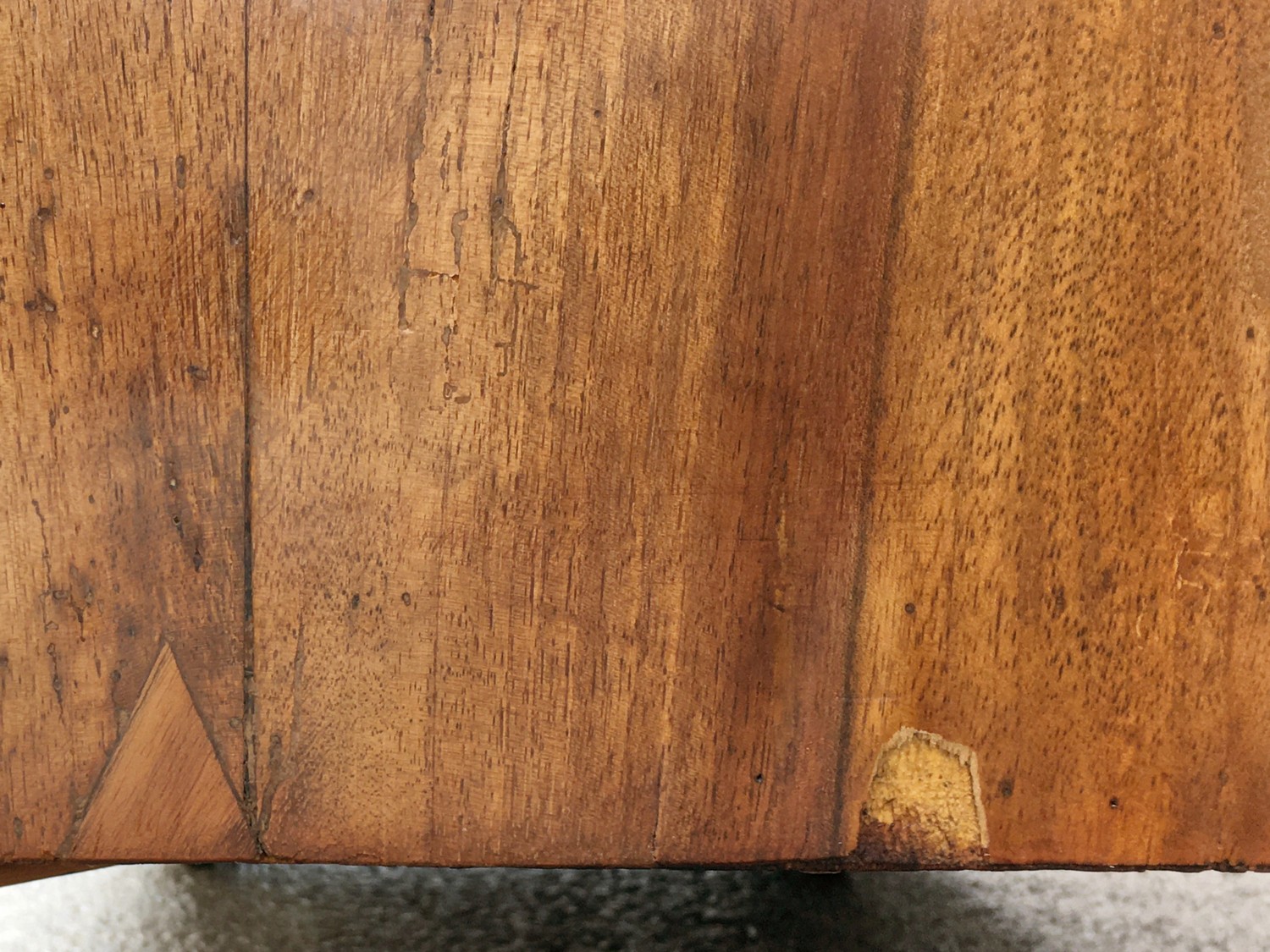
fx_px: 1064
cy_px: 476
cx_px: 635
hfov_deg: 61.7
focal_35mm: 29
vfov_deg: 48.2
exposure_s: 1/100
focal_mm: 4.15
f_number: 2.2
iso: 40
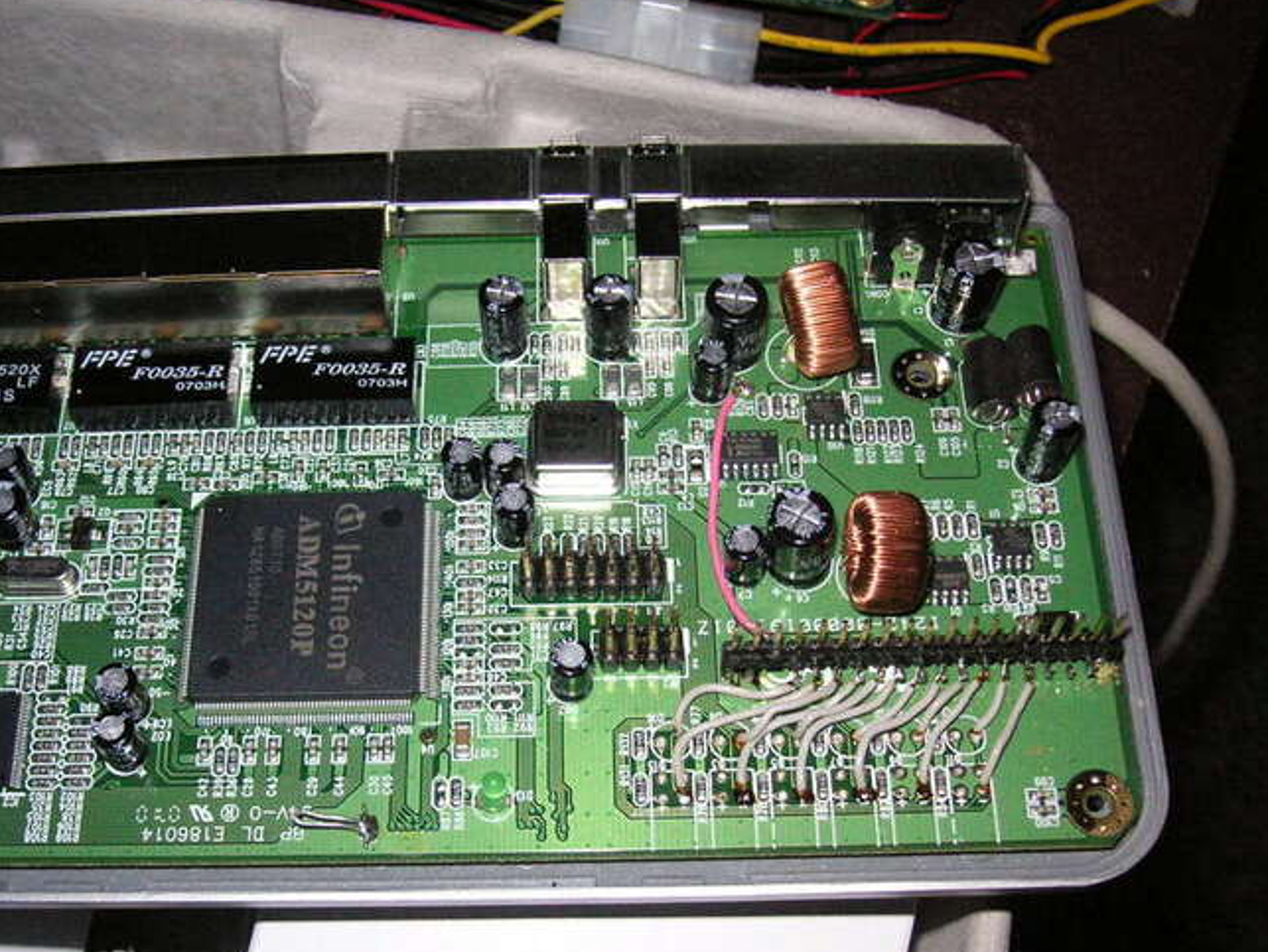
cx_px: 564
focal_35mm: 46
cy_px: 579
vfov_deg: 31.4
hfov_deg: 41.2
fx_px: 1686
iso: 160
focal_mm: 6.1
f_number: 6.7
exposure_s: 1/45
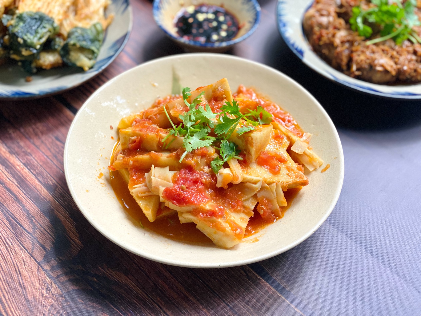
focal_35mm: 52
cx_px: 210
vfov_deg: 28.0
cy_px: 158
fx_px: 632
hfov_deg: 36.8
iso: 125
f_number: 2
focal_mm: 6
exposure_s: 1/50
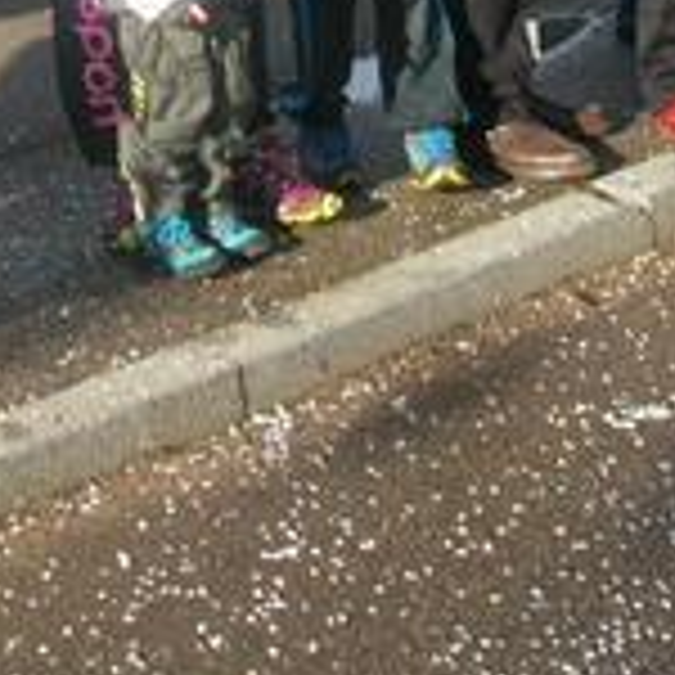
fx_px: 2912
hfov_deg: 13.2
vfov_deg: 12.7
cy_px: -248
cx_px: 261
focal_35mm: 132
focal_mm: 5.8
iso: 50
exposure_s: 1/136
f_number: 5.6
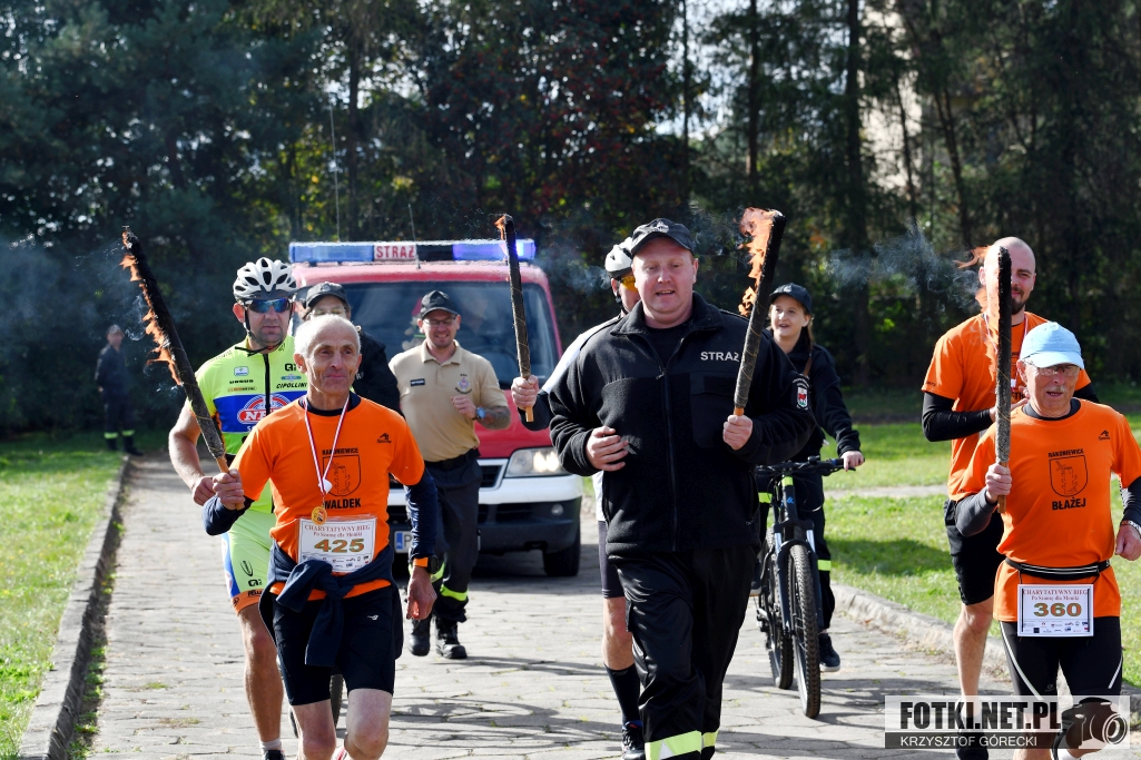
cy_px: 380
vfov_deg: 11.7
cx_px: 570
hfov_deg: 17.5
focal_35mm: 117
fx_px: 3707
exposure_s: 1/800
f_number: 4.5
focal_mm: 78
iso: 160
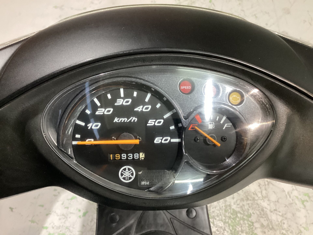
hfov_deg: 58.4
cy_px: 118
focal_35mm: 31
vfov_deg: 45.4
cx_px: 156
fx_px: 280
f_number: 2.4
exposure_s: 1/60
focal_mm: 3.3
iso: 320
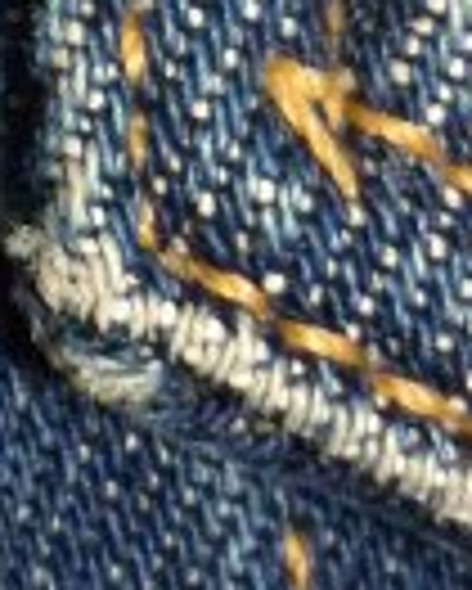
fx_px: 2564
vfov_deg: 11.8
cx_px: -90
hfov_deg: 10.4
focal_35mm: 147
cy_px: -563
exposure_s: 1/8
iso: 400
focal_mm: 5.5
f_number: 2.8
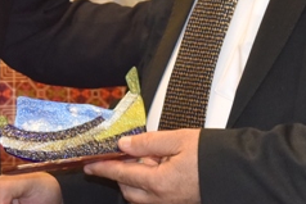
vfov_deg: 5.1
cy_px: -143
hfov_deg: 7.7
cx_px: 129
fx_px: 2271
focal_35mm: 267
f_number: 6.3
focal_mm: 62
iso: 2500
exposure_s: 1/160
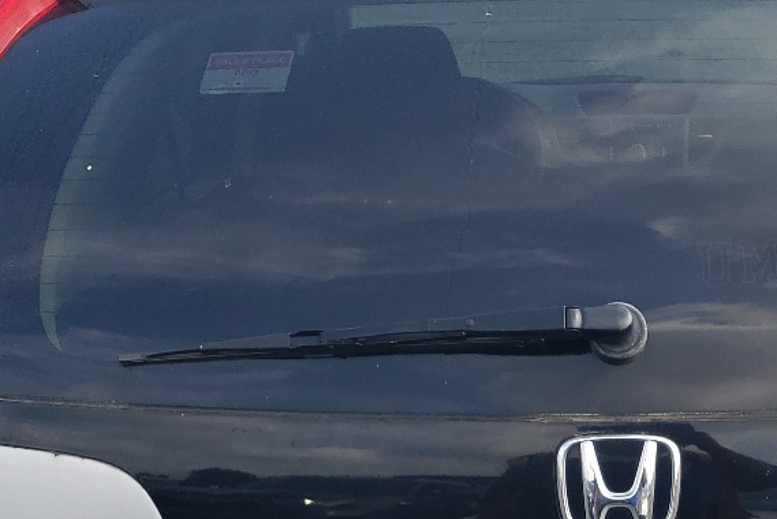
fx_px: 1641
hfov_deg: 26.1
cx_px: 636
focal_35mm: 76
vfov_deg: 17.4
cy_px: 560
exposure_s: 1/1111
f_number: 1.5
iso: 50
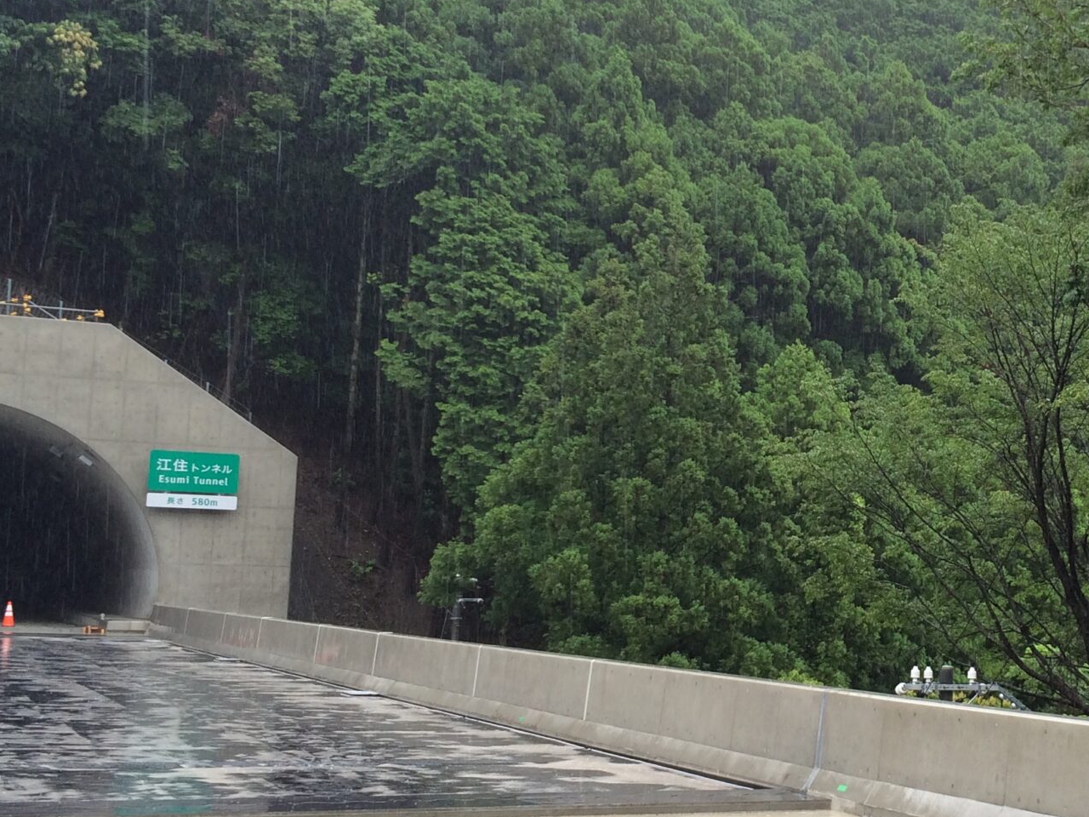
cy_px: 425
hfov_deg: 31.8
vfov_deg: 25.2
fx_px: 1825
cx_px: 955
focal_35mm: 58
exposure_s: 1/127
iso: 32
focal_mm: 4.15
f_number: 2.2
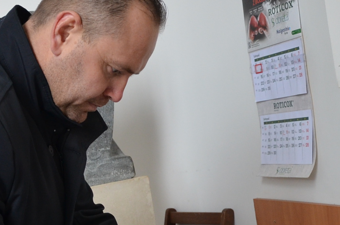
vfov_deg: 17.6
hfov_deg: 26.5
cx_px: 114
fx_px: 716
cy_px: 207
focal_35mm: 76
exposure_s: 1/30
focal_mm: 18
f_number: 3.5
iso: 900
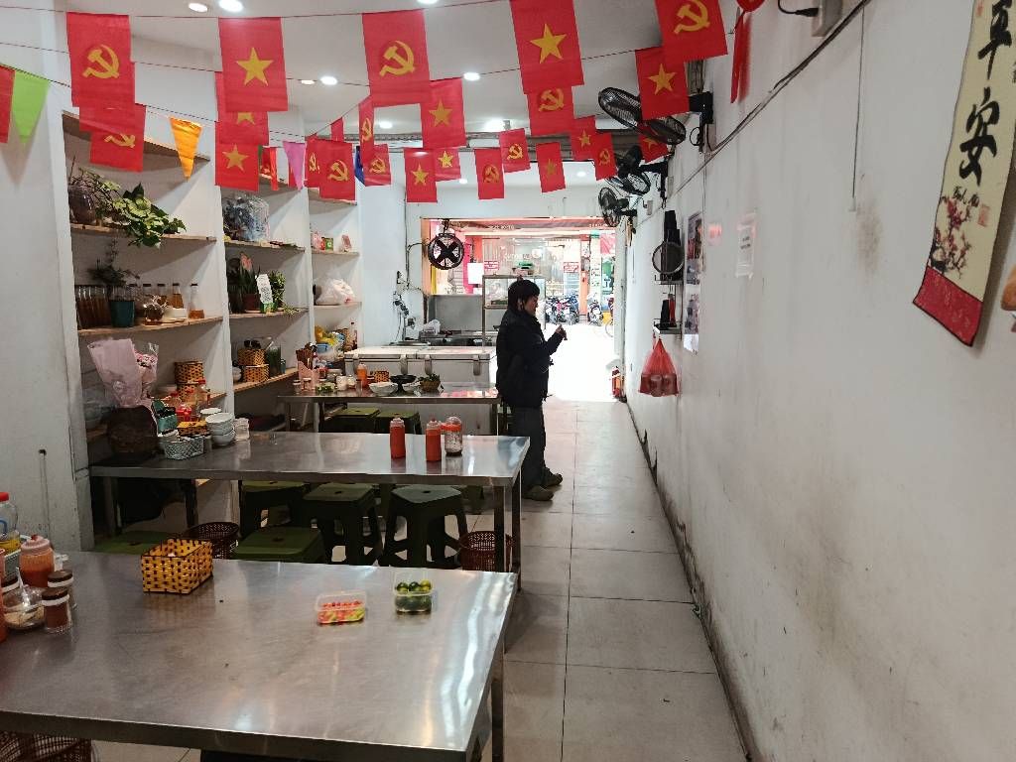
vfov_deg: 56.8
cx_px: 508
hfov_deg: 71.6
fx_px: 704
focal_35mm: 24
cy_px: 381
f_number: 1.7
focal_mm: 5.24
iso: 733
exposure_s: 1/100
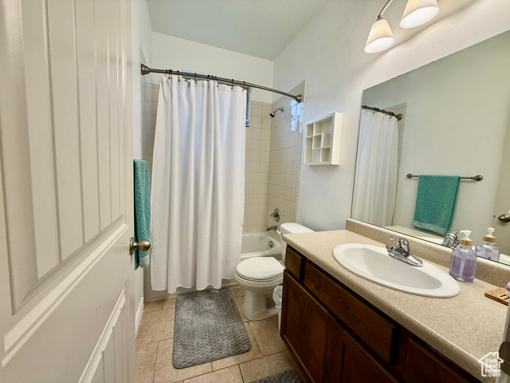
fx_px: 206
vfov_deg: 85.7
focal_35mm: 14
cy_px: 192
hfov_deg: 102.1
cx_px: 255
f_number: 2.2
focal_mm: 2.22
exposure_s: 1/120
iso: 125
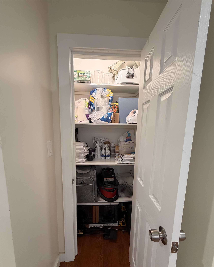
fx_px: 119
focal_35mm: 15
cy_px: 146
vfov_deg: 96.5
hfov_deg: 84.0
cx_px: 106
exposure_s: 1/60
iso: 200
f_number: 2.2
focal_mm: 2.22
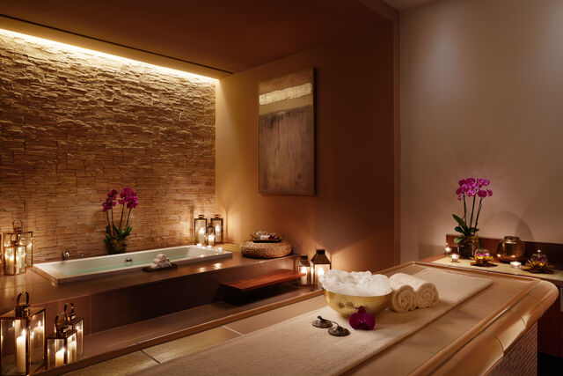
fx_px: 375
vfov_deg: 53.2
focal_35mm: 24
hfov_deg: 73.7
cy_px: 188
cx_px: 282
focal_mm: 24
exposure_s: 4
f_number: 16
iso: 100
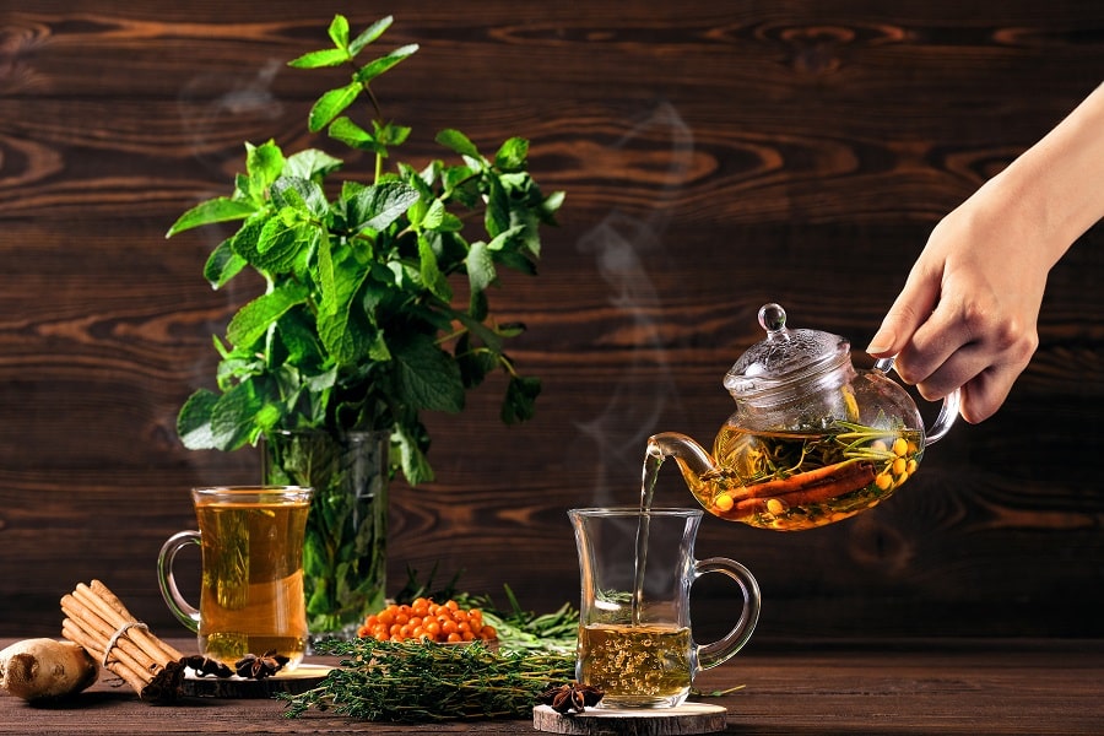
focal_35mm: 135
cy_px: 368
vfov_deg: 10.2
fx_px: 4140
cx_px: 552
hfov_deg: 15.2
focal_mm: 90
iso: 320
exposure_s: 1/160
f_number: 8
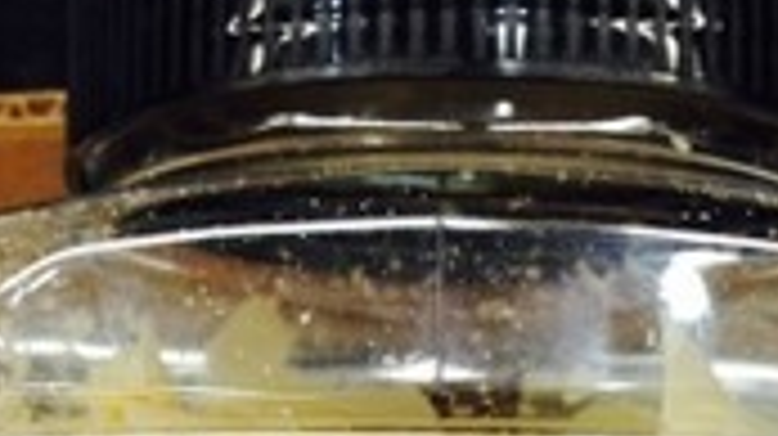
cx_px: 450
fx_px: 1711
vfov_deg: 13.5
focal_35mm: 83
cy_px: 688
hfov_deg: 25.6
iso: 50
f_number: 2.4
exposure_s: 1/60
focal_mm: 4.12
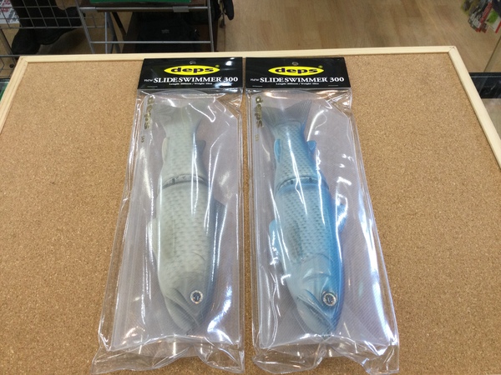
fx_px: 449
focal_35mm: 31
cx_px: 250
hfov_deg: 58.4
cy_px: 188
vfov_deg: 45.4
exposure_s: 1/40
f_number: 2.4
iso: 25
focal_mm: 3.3
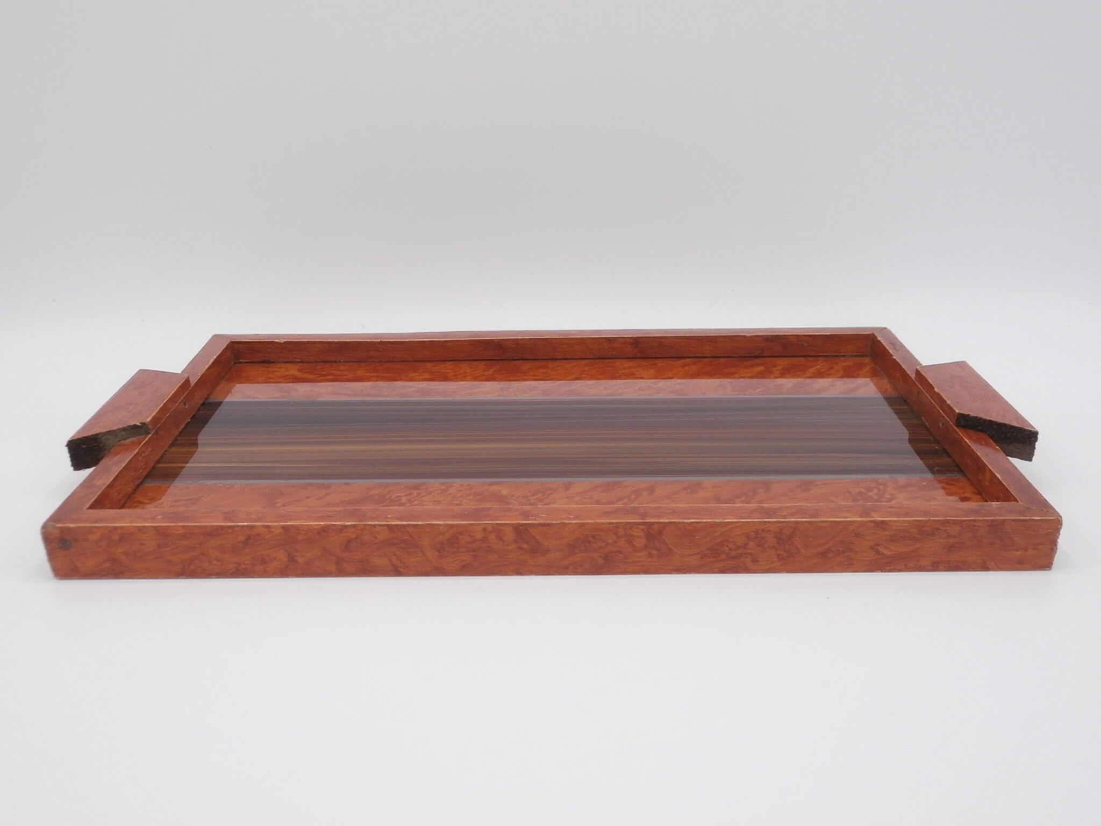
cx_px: 550
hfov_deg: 49.0
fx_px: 1209
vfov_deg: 37.7
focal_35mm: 38
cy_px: 413
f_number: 3.9
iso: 200
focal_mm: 6.67
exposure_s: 1/400
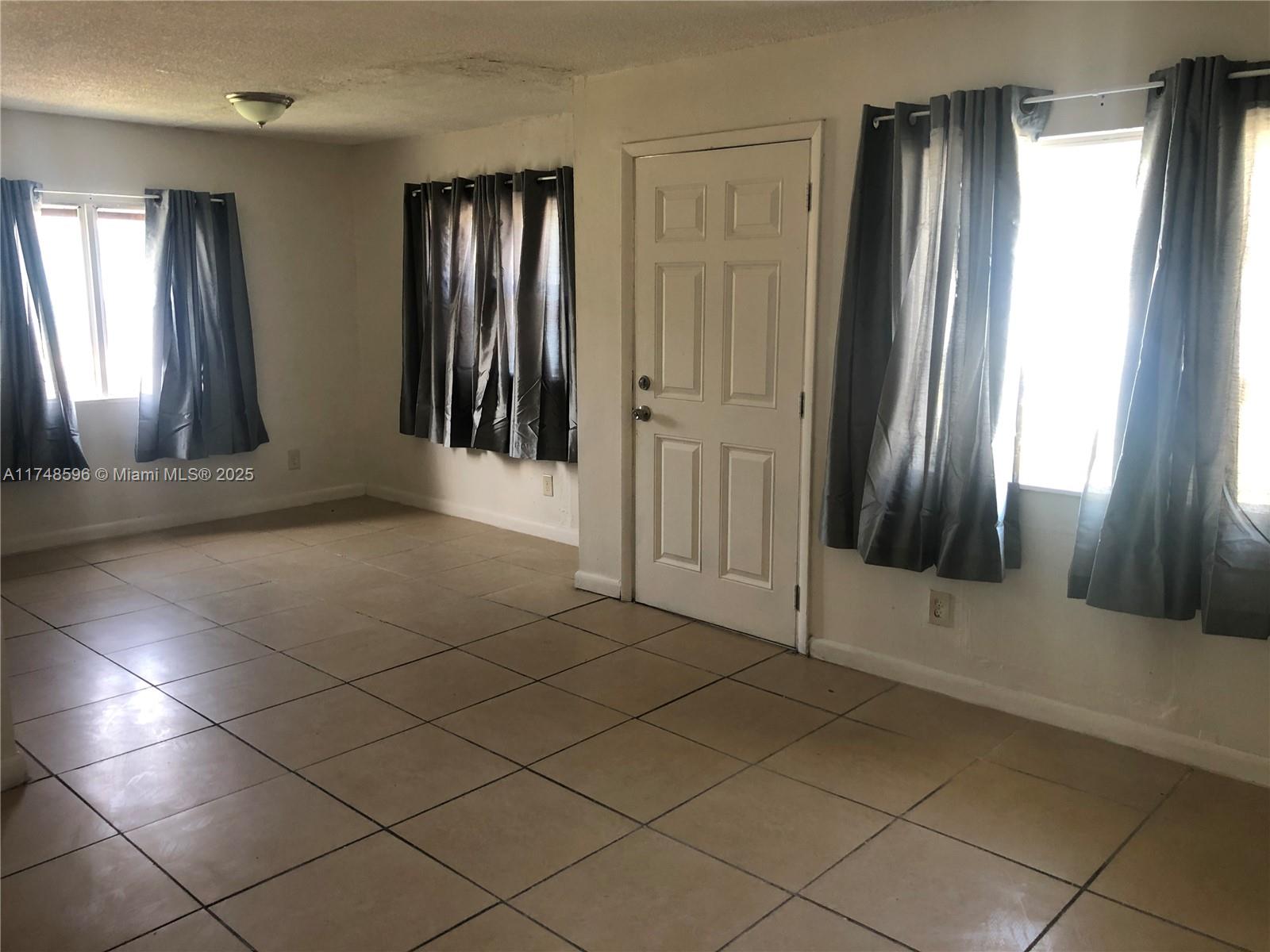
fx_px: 1027
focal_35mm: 28
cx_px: 635
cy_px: 476
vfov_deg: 49.7
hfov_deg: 63.4
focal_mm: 4
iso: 40
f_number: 1.8
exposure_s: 1/24
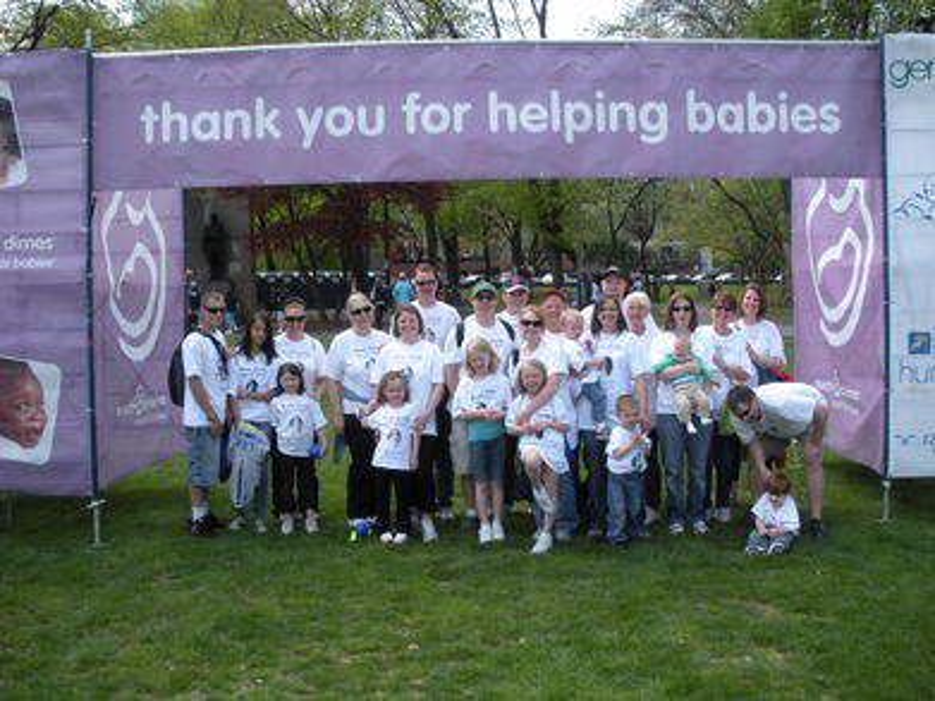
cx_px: 468
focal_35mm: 36
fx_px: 972
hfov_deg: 51.4
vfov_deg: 39.6
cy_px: 350
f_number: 3.5
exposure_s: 1/223
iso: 64
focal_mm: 6.3
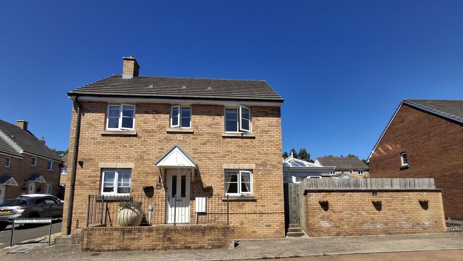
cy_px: 174
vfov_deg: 59.6
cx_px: 234
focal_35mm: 18
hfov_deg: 92.7
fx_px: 221
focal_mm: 1.64
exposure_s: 1/1575
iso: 40
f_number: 2.2
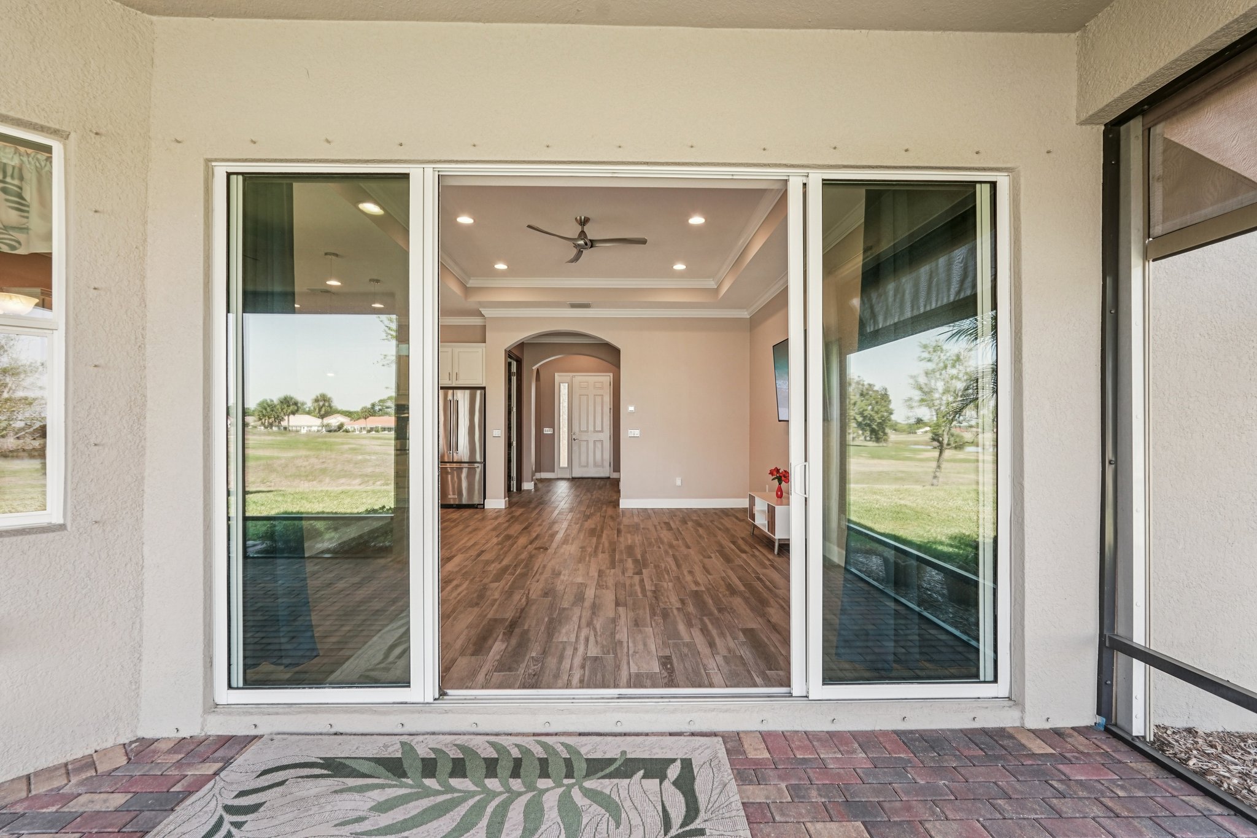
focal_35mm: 16
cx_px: 628
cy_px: 419
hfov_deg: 96.7
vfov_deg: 73.7
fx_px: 559
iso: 400
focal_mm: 16
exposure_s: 1/40
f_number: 8
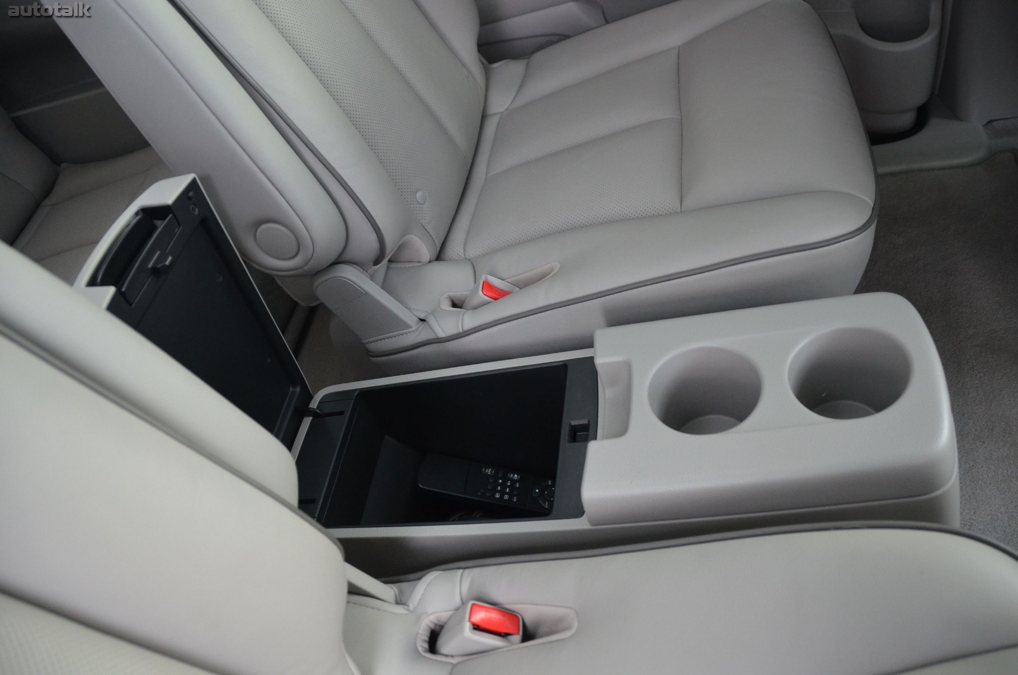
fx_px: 762
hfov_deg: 67.5
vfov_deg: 47.7
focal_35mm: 27
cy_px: 338
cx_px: 509
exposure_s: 1/250
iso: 1600
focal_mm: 18
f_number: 3.5
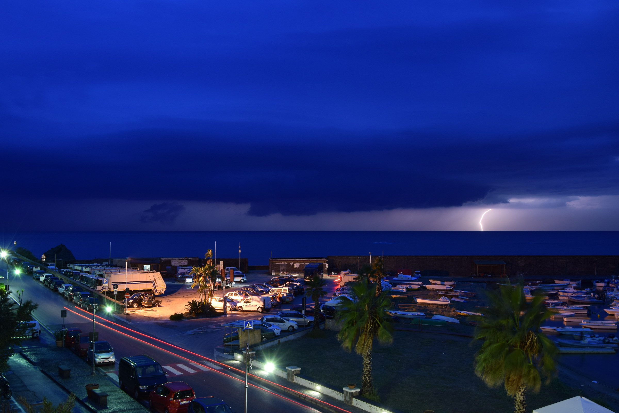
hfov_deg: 53.1
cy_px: 206
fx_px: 619
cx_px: 310
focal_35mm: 36
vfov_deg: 36.9
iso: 200
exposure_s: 5
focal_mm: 24
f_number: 9
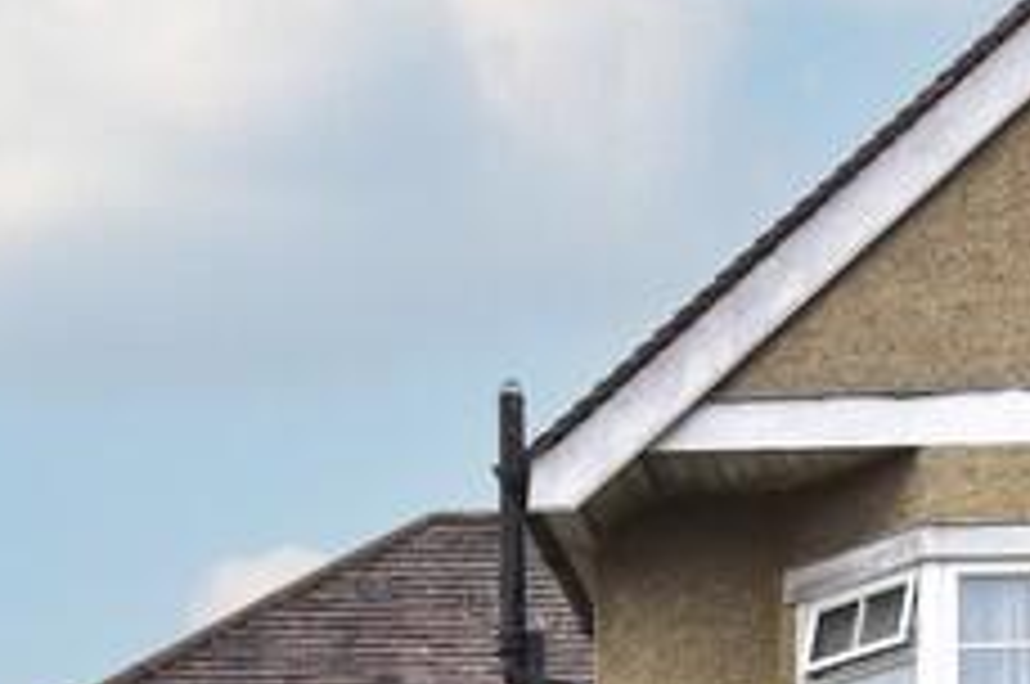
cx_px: 967
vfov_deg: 11.3
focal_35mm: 114
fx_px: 3264
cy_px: 1132
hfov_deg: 17.6
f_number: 8
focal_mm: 17
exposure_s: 1/400
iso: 640
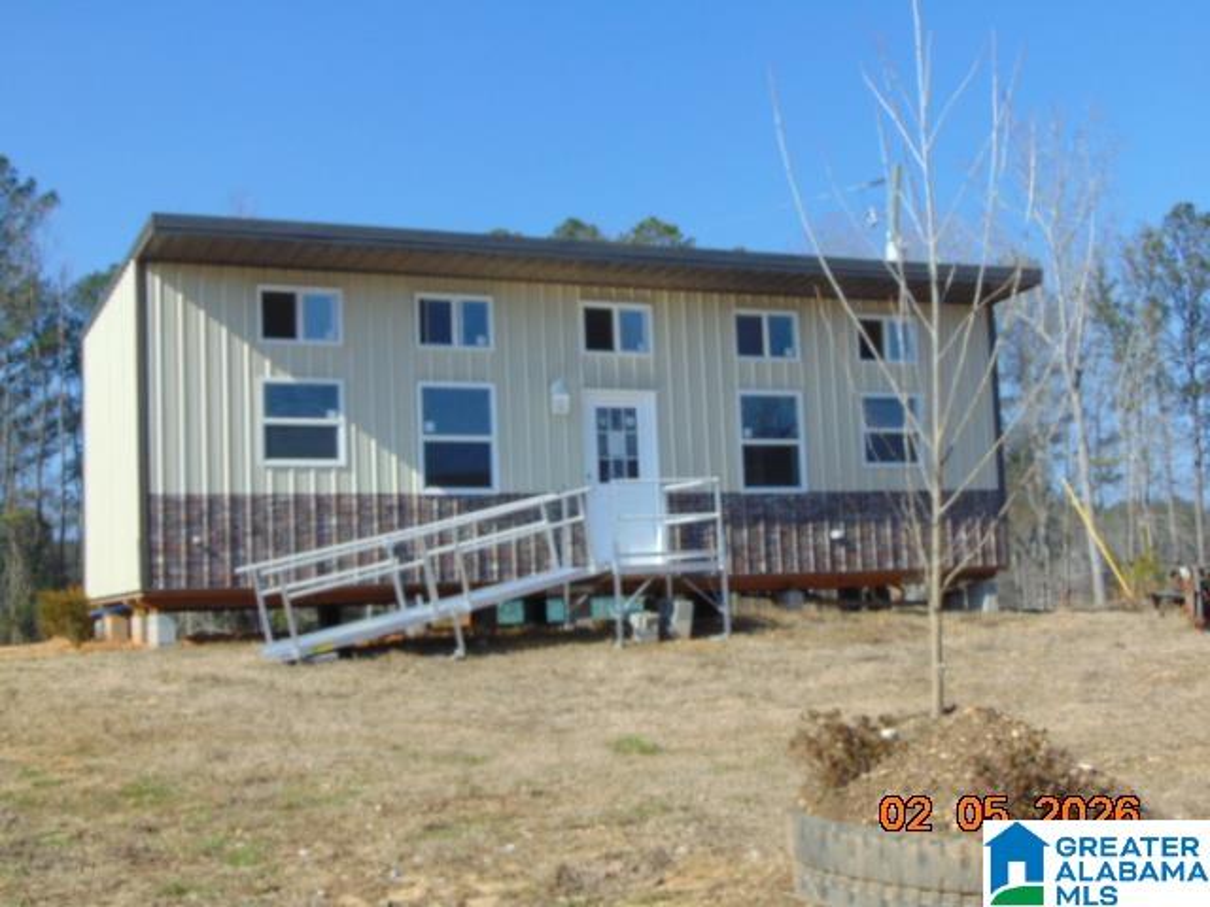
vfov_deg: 29.1
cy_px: 454
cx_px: 605
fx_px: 1748
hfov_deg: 38.2
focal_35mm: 50
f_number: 9
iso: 80
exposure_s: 1/200
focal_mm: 9
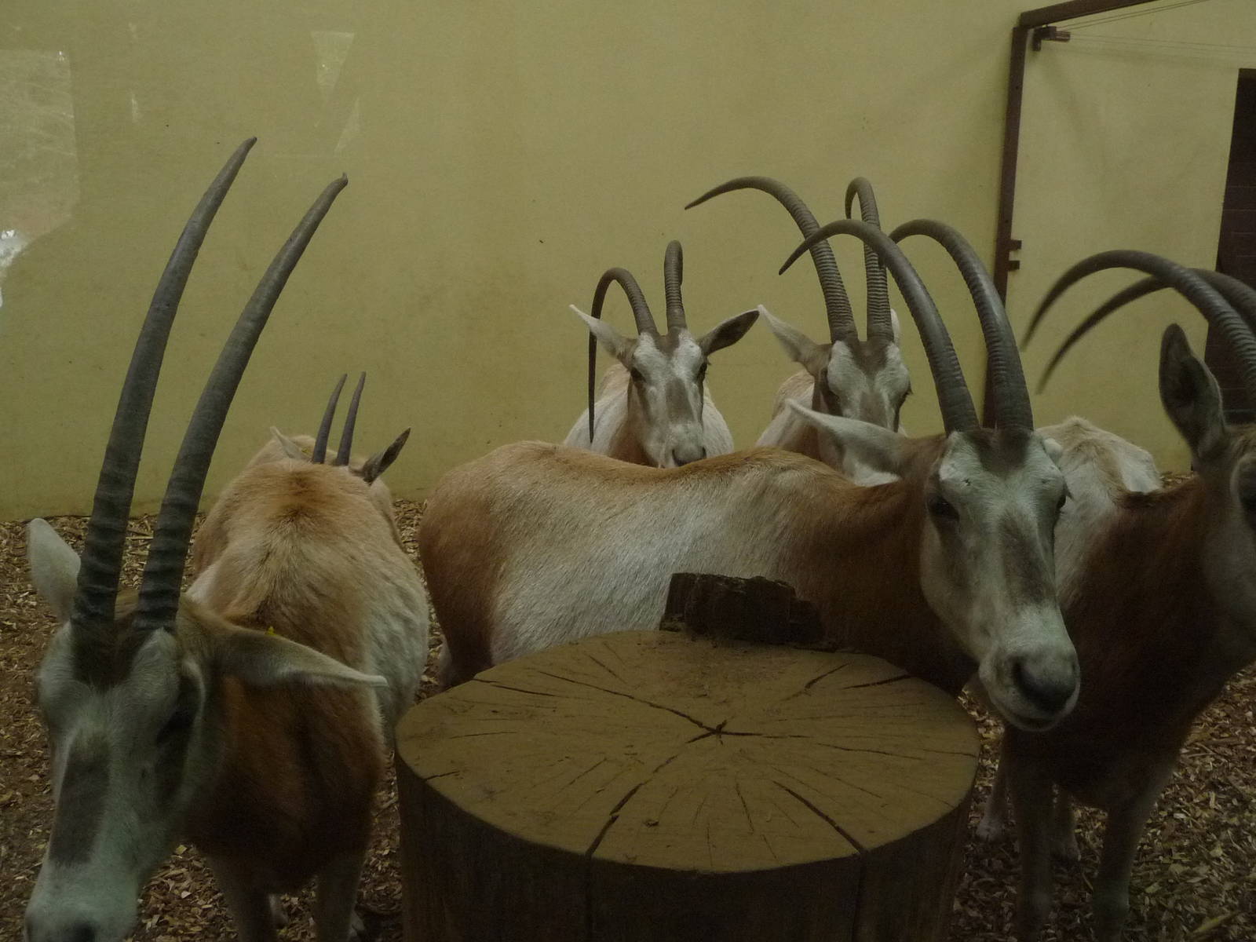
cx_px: 628
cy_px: 471
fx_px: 1161
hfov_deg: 56.8
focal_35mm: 32
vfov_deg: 44.2
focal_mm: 4.7
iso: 400
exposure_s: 1/30
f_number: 3.3
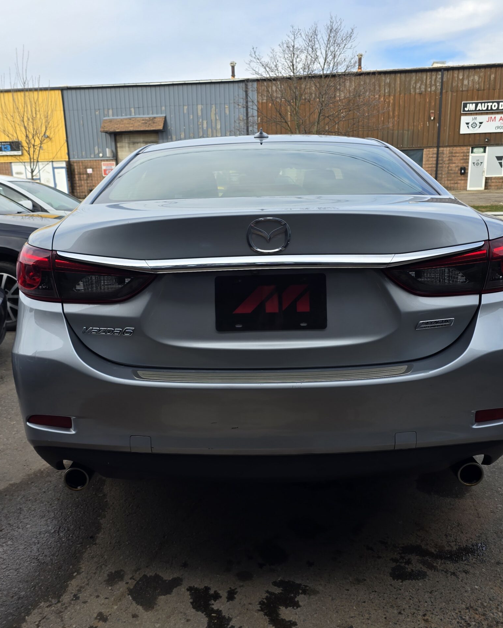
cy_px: 314
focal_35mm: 30
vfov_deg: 58.8
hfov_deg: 48.5
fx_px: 558
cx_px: 245
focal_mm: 6.3
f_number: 1.7
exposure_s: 1/305
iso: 12
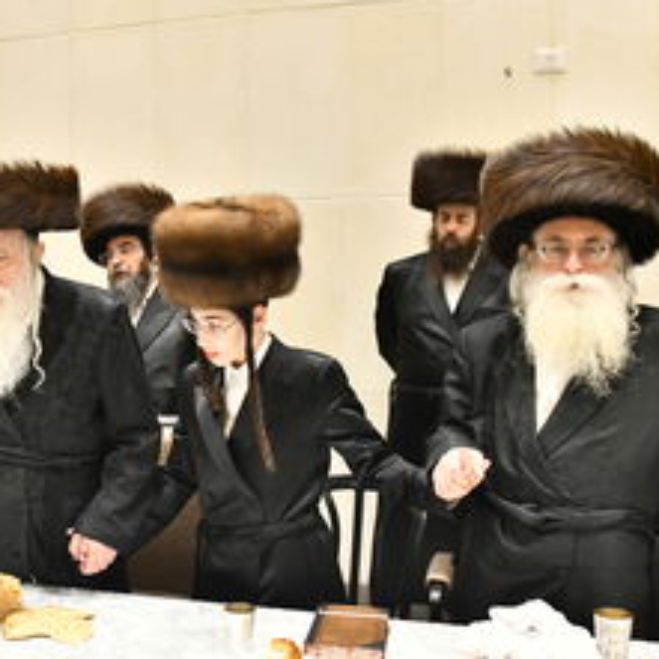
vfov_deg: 39.2
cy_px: 319
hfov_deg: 37.9
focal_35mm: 43
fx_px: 926
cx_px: 140
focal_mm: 28
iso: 3200
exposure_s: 1/250
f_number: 5.6
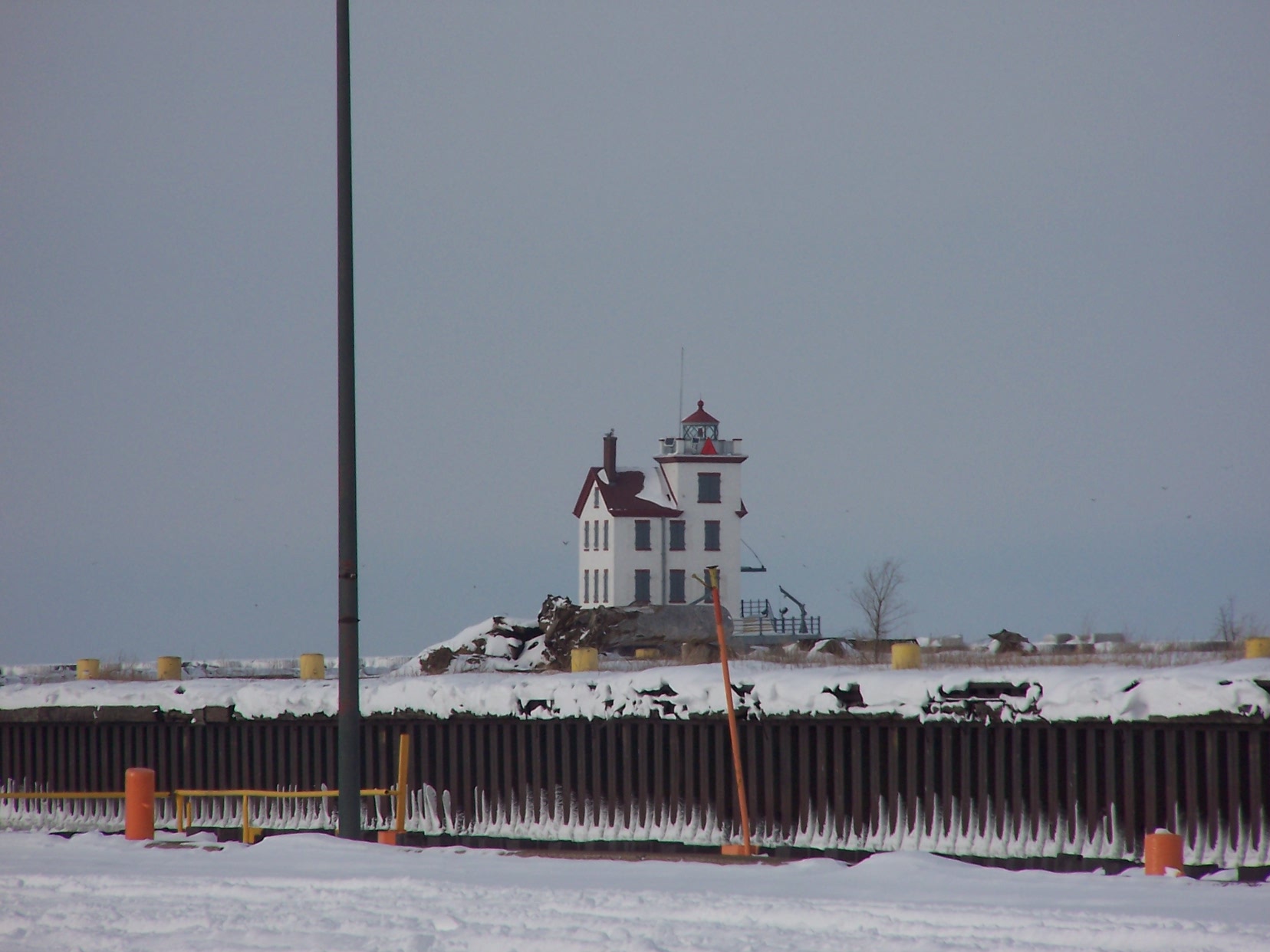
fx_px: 13942
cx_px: 635
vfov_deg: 3.9
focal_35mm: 380
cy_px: 476
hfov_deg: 5.2
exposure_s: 1/350
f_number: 7.1
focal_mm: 63
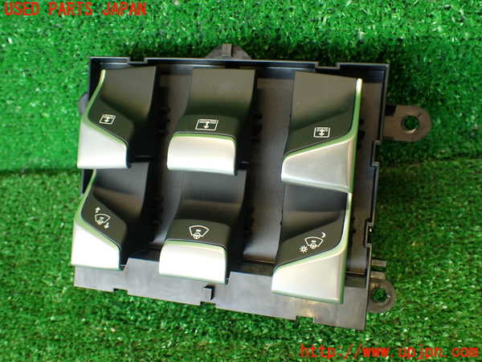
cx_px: 241
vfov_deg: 44.2
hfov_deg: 56.8
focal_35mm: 32
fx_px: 446
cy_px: 181
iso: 200
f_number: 2.4
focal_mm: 5.79
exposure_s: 1/40
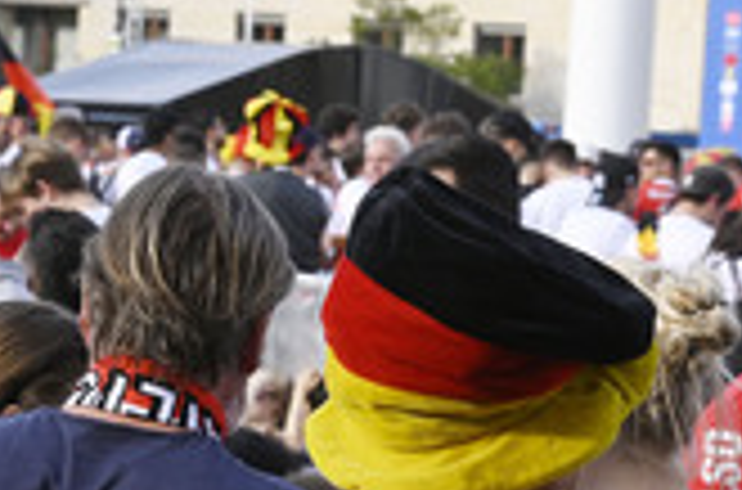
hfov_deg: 6.5
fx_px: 6536
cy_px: 454
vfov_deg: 4.3
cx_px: 389
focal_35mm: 318
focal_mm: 116
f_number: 16
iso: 1250
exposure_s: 1/320
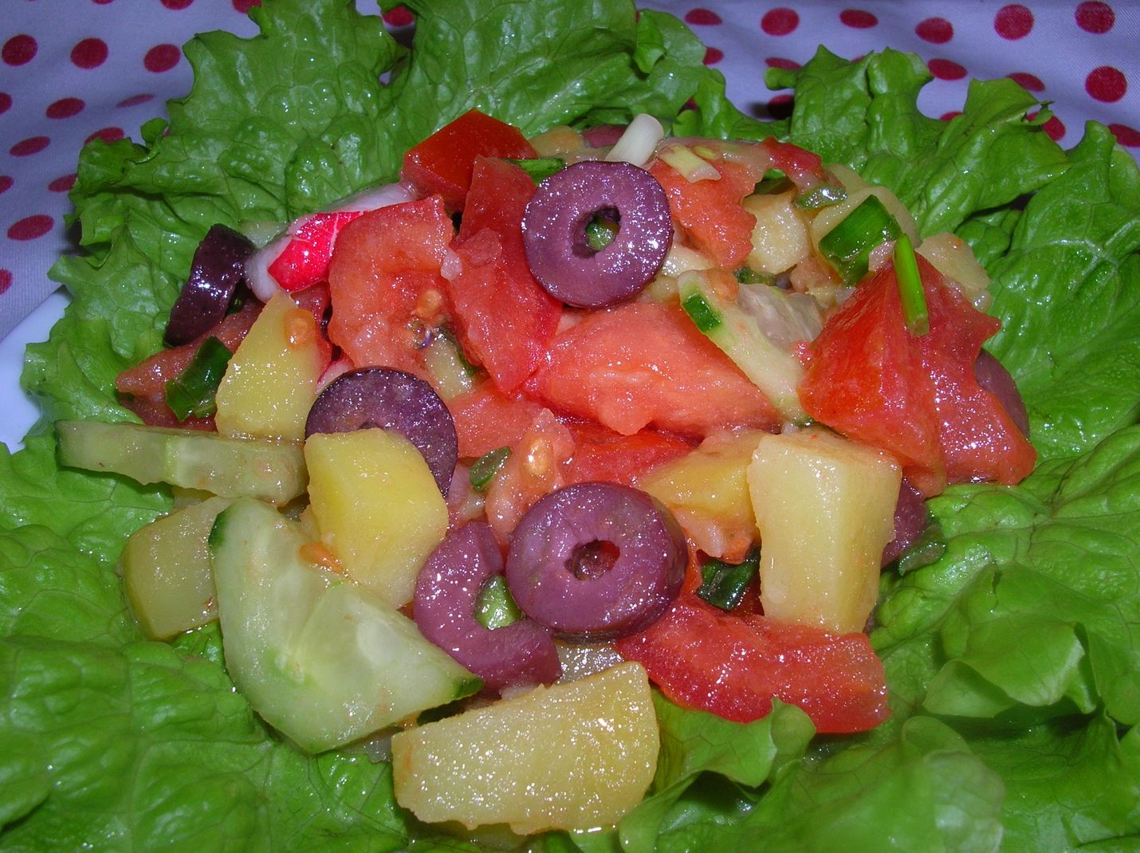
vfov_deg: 40.6
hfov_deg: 52.7
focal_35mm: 35
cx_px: 570
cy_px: 426
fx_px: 1152
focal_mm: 5.8
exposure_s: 1/60.1
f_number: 5.6
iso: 50
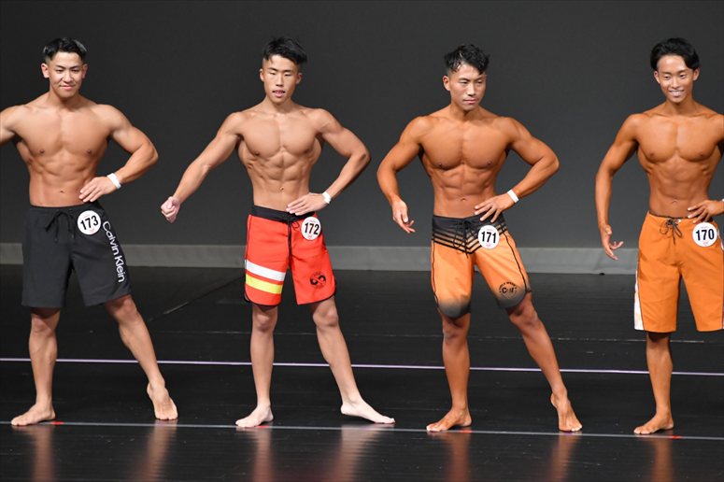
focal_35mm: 345
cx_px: 362
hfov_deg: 6.0
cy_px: 241
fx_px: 6935
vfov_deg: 4.0
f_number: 5.6
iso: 4000
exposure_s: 1/400
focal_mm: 230
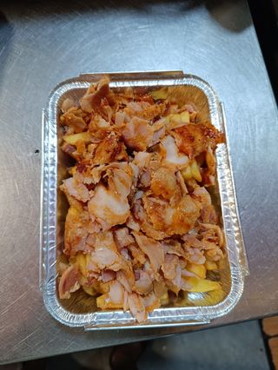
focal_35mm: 24
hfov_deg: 56.9
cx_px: 139
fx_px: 257
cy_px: 185
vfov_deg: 71.6
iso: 530
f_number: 1.88
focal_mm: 5.59
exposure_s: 1/50.1
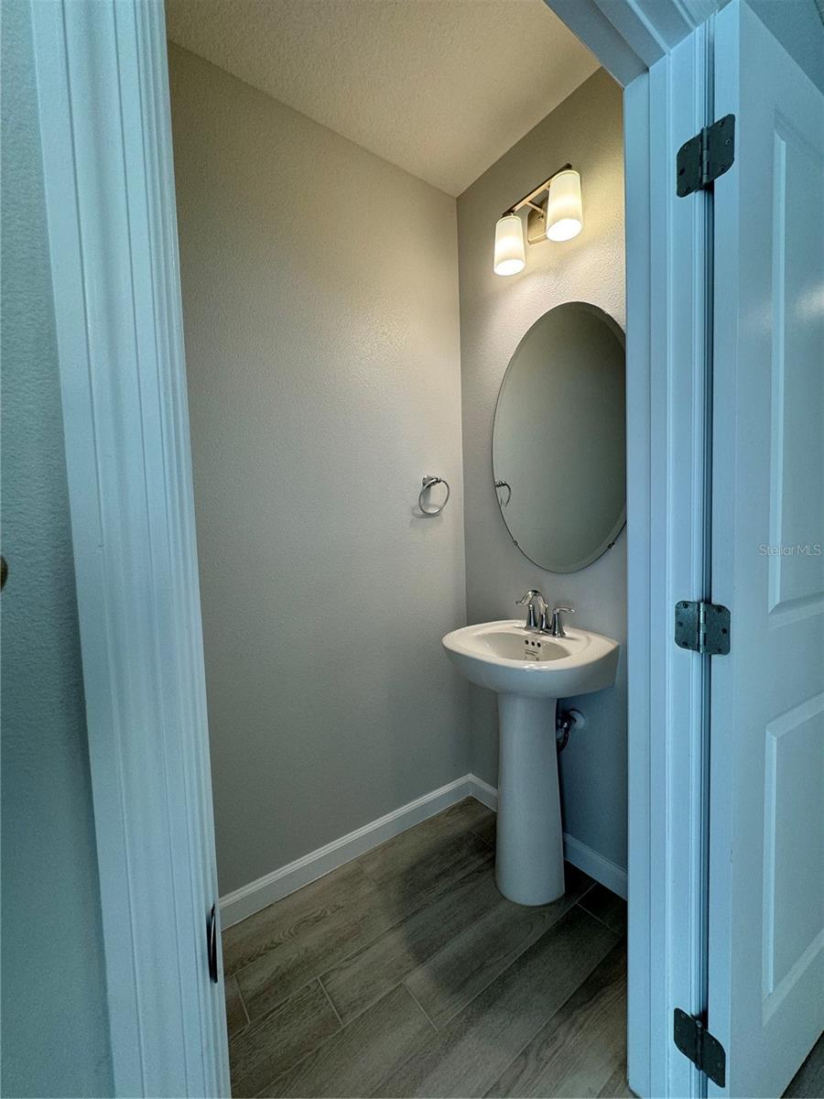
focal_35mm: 14
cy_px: 550
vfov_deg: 102.1
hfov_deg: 85.7
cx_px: 412
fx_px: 444
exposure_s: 1/120
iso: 100
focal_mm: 2.22
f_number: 2.2
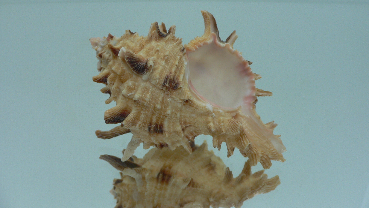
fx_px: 382
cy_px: 93
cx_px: 183
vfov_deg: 30.4
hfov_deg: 51.6
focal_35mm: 39
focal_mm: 4.6
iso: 80
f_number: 2.8
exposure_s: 1/60
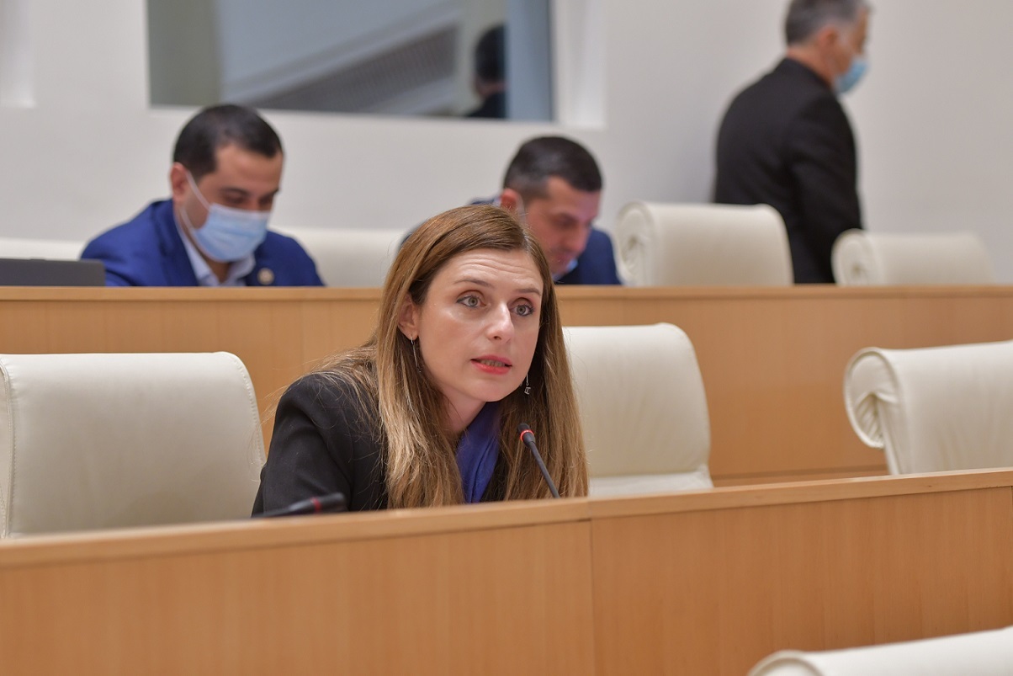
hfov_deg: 16.1
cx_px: 506
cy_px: 338
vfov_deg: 10.8
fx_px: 3588
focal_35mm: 128
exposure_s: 1/125
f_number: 2.8
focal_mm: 85
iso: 1250
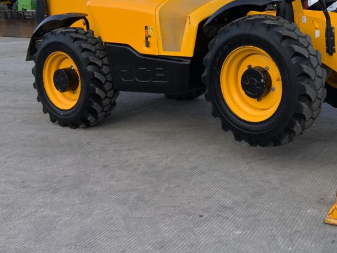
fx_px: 535
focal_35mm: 55
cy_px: 58
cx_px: 258
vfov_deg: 26.2
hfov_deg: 34.1
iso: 16
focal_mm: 3
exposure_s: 1/792
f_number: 1.8
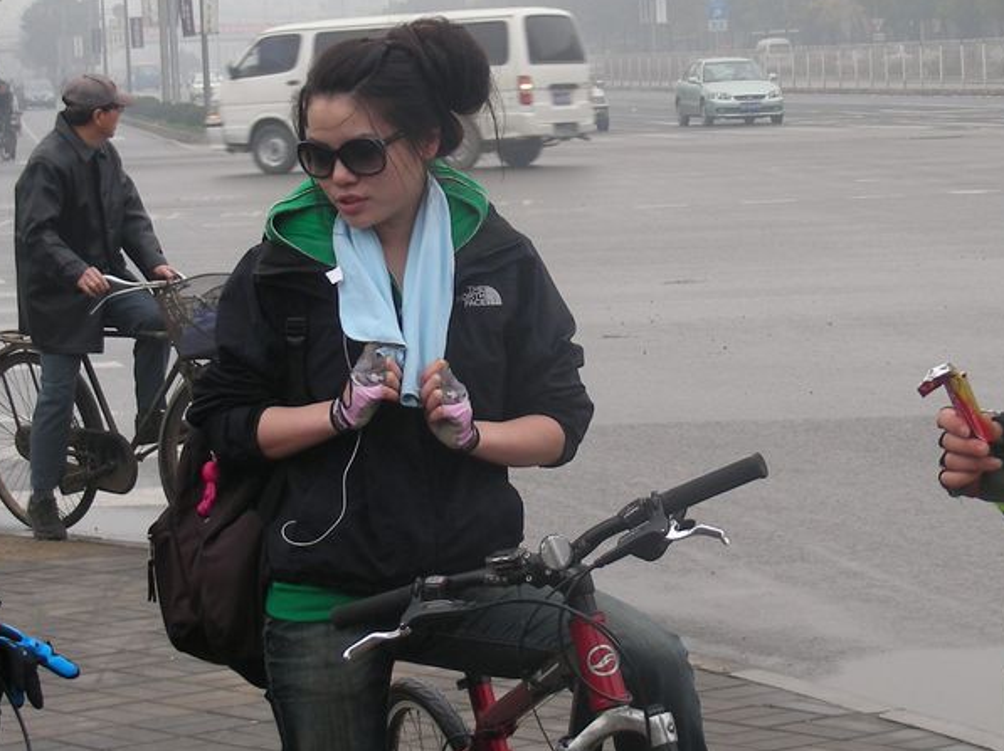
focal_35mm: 115
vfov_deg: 12.9
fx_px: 3333
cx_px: 533
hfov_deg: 17.1
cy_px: 327
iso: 50
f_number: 3.5
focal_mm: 11.7
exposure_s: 1/83.5
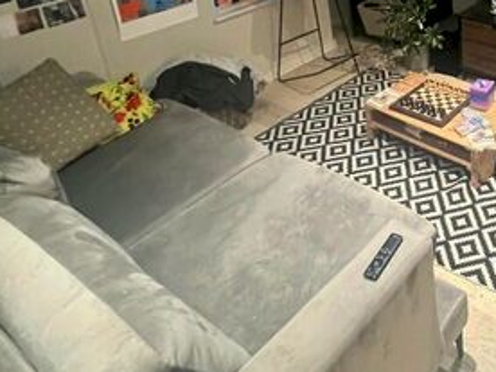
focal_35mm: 33
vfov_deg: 38.1
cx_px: 480
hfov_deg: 47.4
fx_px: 473
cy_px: -3
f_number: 1.8
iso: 800
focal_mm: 1.57
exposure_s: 1/50
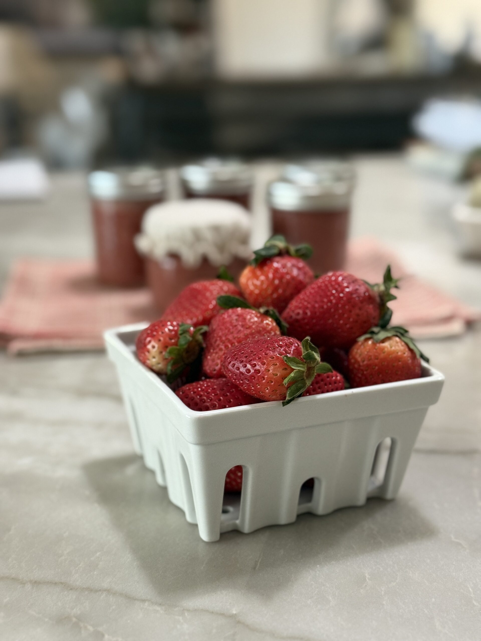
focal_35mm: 48
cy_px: 320
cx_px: 240
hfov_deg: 30.3
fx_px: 889
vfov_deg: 39.7
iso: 400
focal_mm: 6.76
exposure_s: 1/40
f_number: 1.78
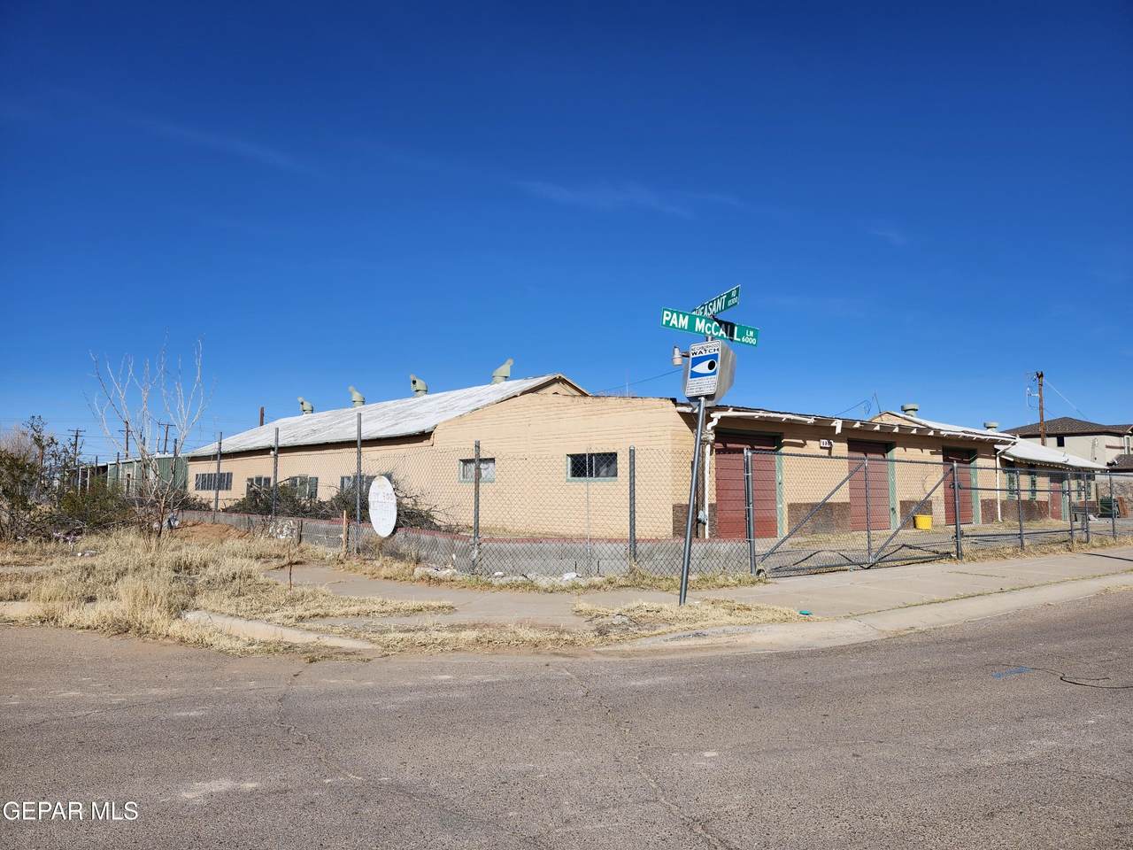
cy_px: 425
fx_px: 753
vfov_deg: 58.9
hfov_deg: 73.9
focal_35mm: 23
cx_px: 566
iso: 25
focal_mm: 5.54
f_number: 1.8
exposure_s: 1/2961
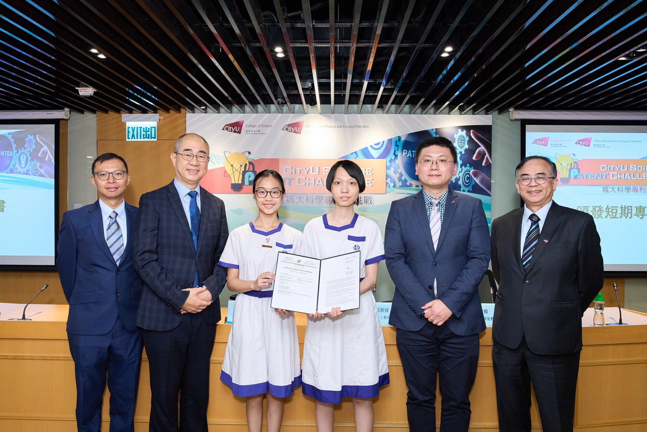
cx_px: 324
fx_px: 458
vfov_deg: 50.4
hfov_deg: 70.4
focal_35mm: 26
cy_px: 216
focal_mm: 25.5
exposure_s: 1/125
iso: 2000
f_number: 6.3
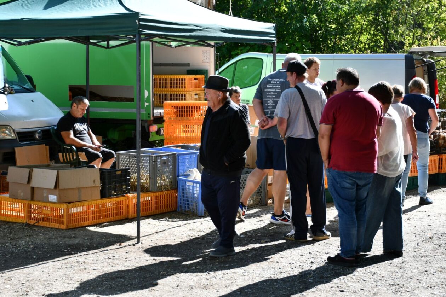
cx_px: 223
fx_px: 830
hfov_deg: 30.1
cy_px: 148
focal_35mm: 67
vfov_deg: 20.3
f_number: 6.3
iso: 200
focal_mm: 45
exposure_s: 1/250
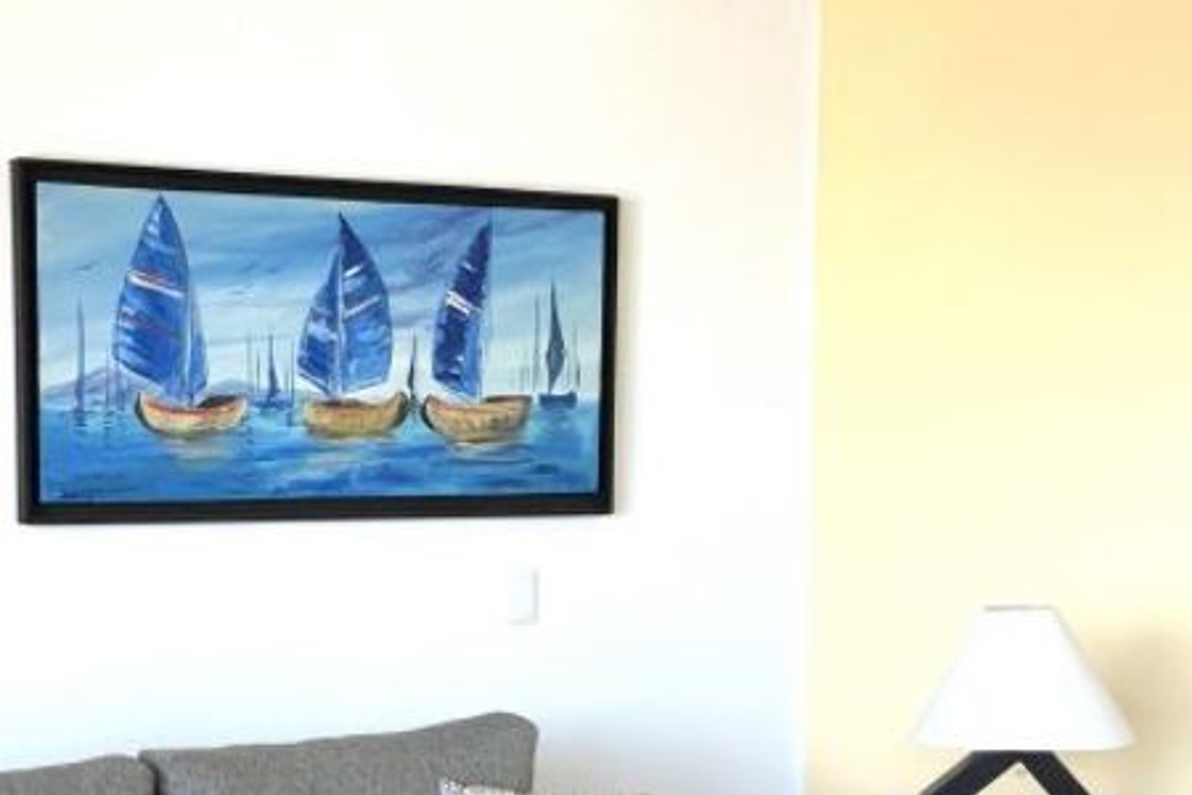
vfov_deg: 19.4
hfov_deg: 29.0
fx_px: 2284
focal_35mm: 69
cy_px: 689
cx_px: 395
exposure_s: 1/30
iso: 32
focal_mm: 3.99
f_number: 1.8
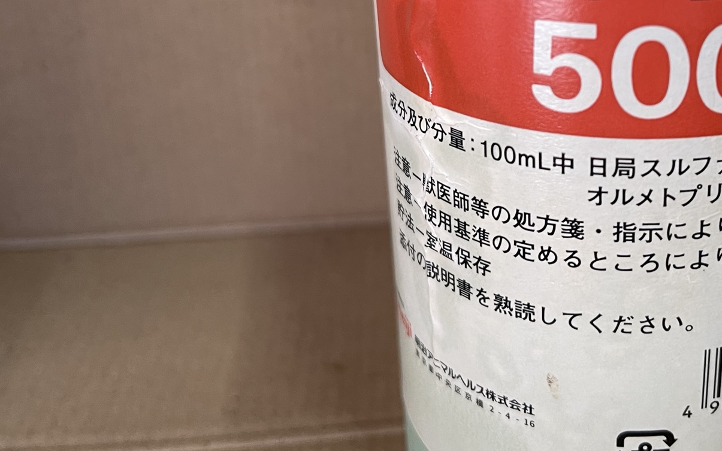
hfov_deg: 43.7
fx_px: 866
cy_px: 27
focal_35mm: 44
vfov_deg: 27.9
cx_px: 548
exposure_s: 1/88
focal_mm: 5.1
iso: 125
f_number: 1.6
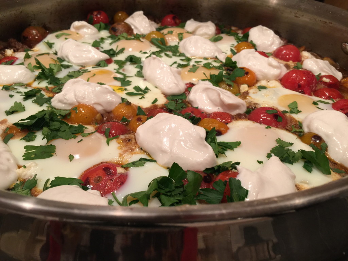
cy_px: 130
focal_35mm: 29
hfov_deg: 61.7
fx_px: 292
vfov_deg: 48.2
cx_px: 174
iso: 40
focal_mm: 4.15
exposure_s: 1/15
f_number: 2.2
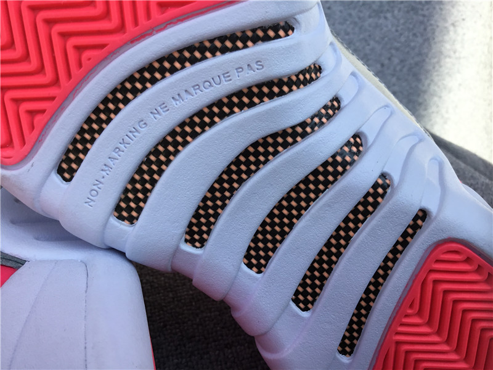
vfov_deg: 45.4
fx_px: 442
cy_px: 185
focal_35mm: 31
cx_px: 246
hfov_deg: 58.4
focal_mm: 3.3
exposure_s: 1/547
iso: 25
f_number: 2.4
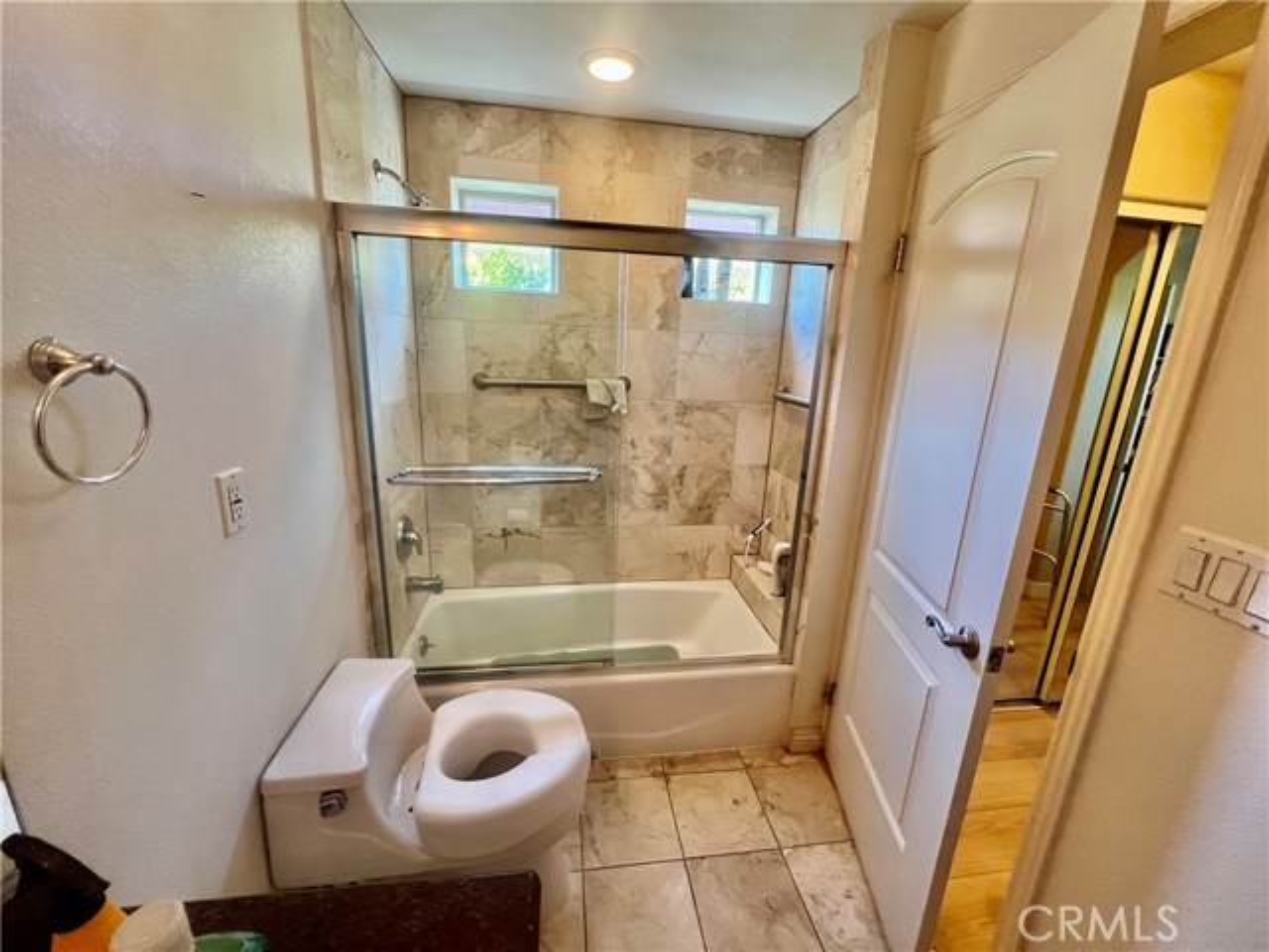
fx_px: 477
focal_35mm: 13
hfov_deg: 106.2
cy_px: 476
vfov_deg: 89.9
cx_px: 634
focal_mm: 1.57
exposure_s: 1/60
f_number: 1.8
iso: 250
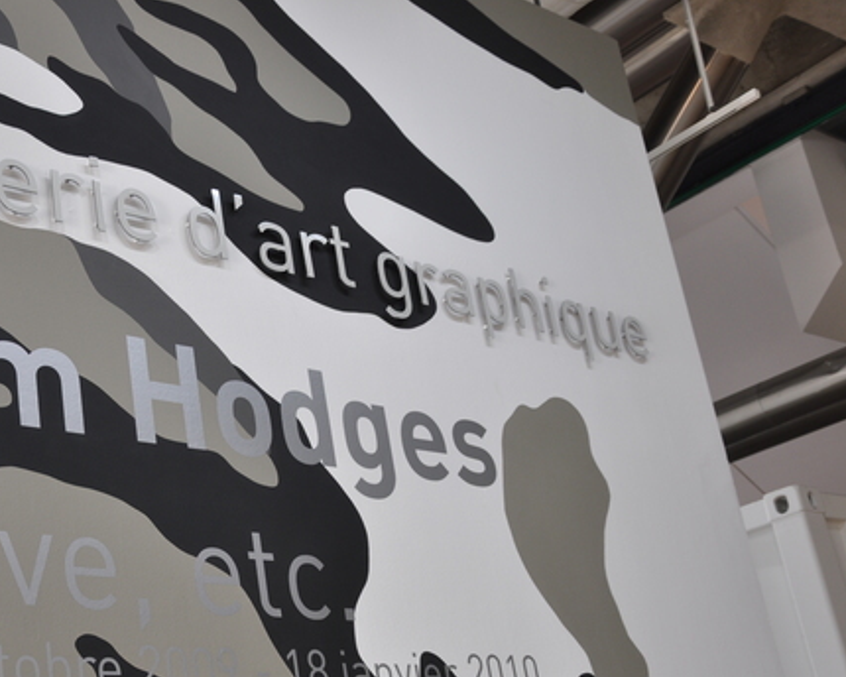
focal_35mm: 55
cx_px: 218
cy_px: 430
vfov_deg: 27.5
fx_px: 1377
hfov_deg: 33.5
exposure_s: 1/20
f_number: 3.8
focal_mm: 24
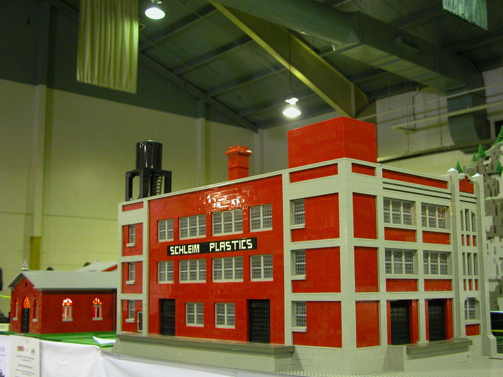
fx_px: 668
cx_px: 252
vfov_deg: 31.5
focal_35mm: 46
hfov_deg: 41.2
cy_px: 188
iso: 325
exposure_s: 1/5.3
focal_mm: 11.6
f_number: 3
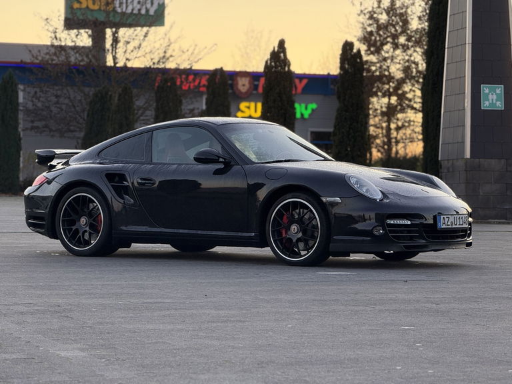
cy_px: 192
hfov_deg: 16.4
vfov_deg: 12.3
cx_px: 256
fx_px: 1775
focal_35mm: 120
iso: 100
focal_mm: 15.66
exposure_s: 1/99
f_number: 2.8
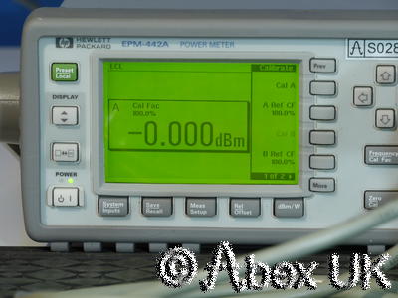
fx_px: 3219
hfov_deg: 7.1
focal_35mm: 280
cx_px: 199
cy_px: 149
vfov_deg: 5.3
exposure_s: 1/3.2
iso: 400
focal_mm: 140
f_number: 11
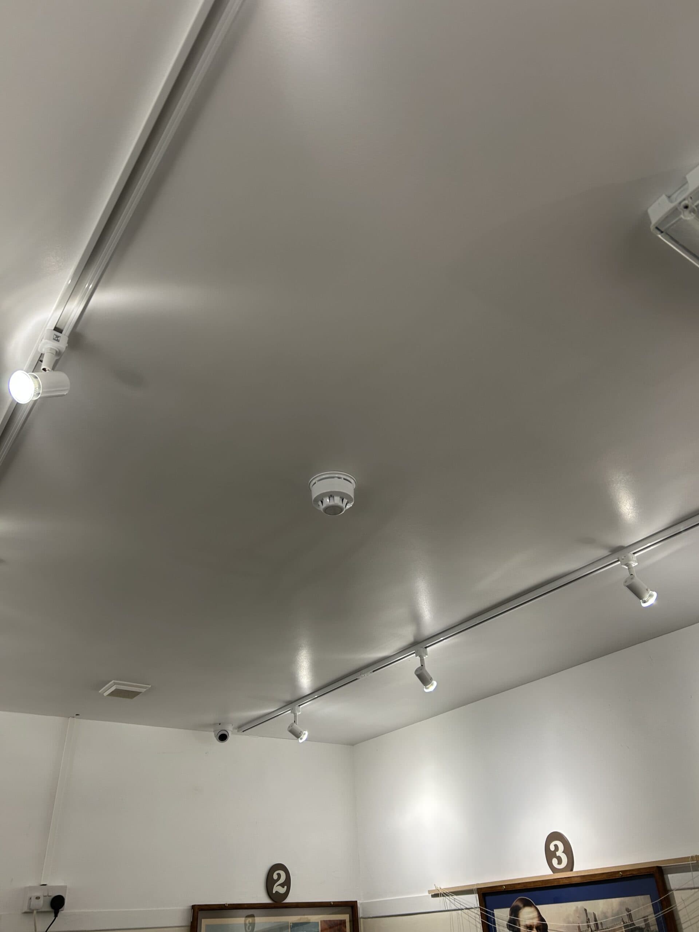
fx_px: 700
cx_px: 350
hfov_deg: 53.1
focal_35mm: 26
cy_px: 466
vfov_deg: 67.3
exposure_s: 1/100
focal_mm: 5.7
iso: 50
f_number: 1.5
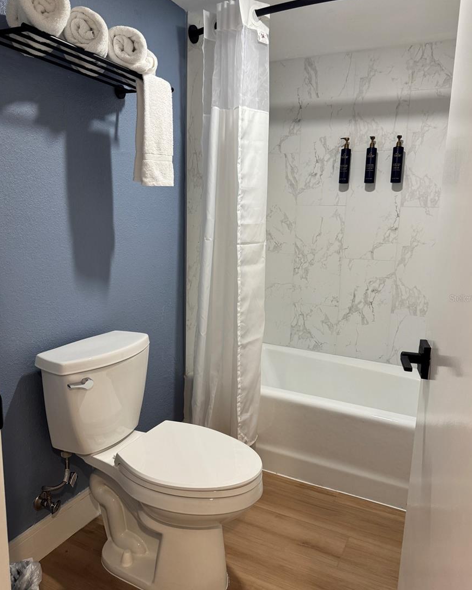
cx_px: 243
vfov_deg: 66.0
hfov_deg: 54.9
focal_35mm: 26
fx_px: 454
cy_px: 298
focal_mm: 6.76
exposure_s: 1/120
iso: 200
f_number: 1.78
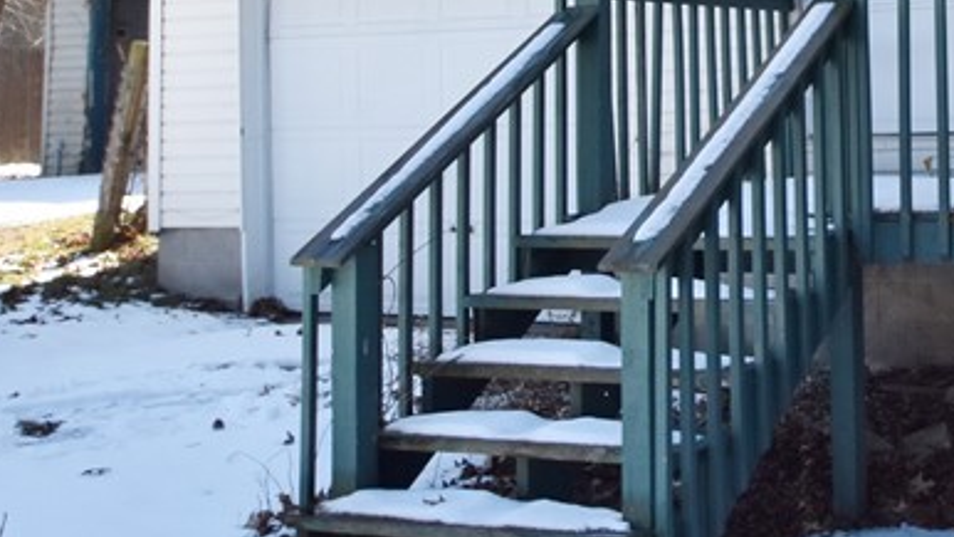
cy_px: -64
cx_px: 1008
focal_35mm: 57
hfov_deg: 32.6
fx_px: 1454
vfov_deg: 19.9
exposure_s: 1/400
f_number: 10
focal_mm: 13
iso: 400
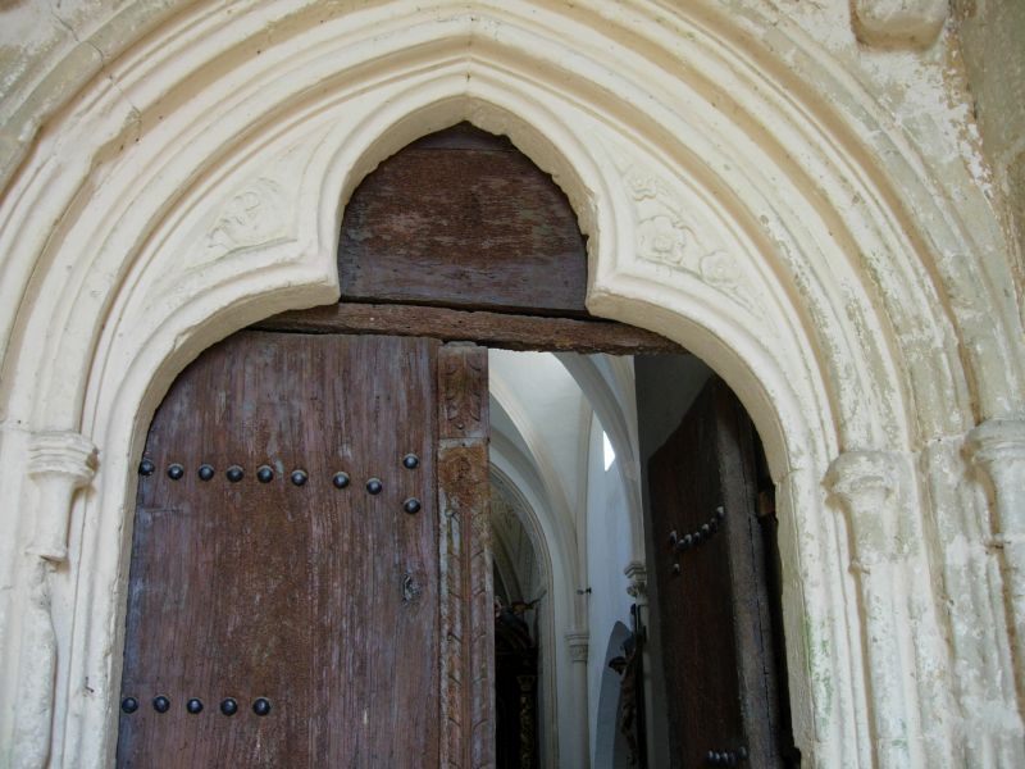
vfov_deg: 37.7
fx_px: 1125
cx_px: 512
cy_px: 384
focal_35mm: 38
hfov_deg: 49.0
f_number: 2.8
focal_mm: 7.8
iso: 89
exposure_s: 1/32
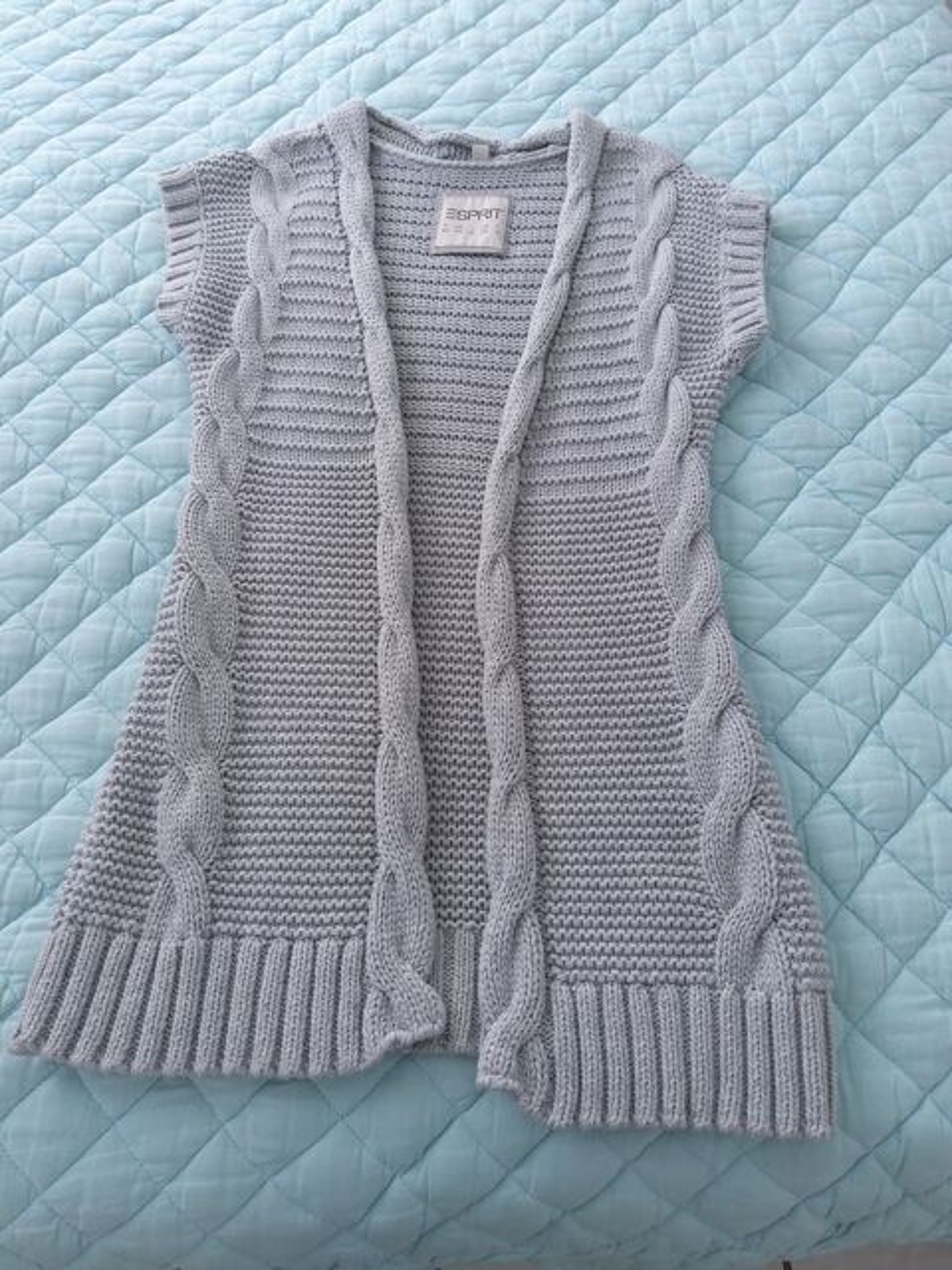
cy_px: 635
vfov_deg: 67.3
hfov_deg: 53.1
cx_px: 476
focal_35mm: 26
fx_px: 953
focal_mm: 3.08
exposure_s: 1/100
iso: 40
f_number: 2
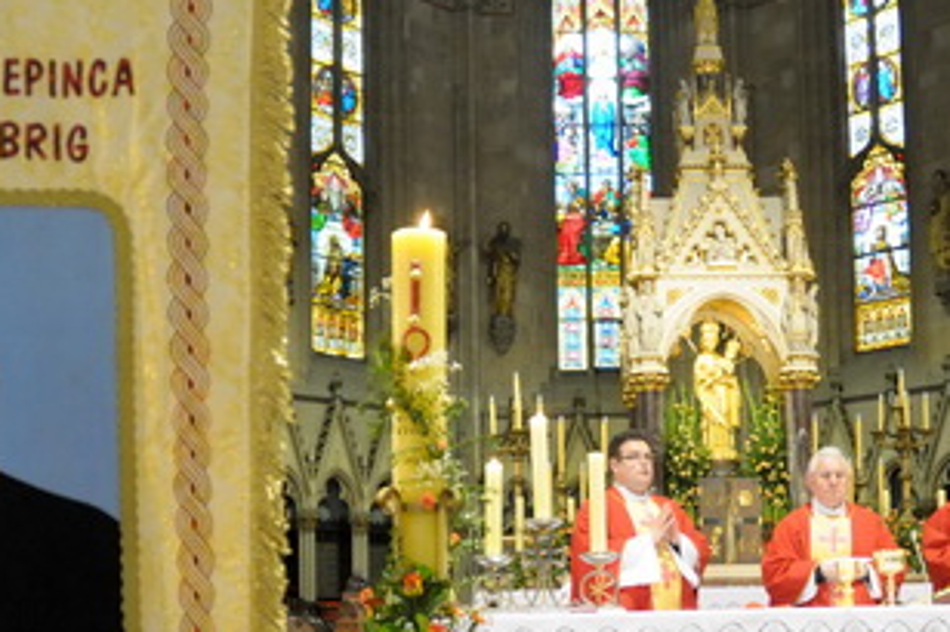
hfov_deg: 35.0
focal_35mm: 57
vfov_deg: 23.2
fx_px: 1503
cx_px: 549
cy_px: 552
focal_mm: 18
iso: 2000
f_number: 3.5
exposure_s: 1/30
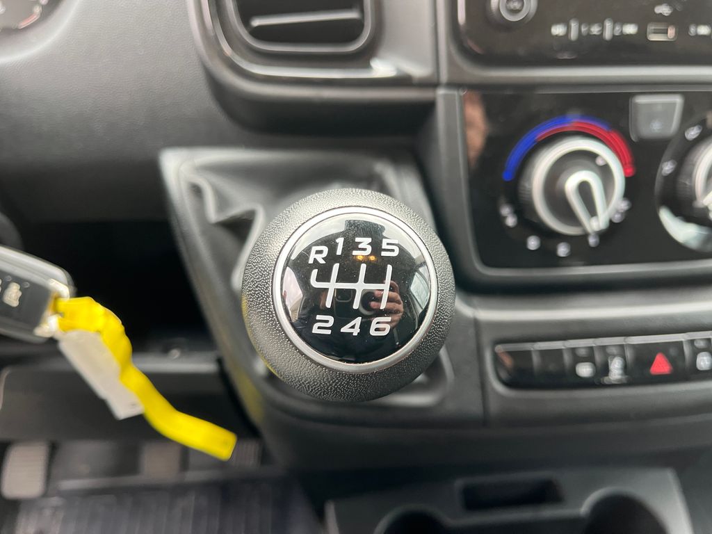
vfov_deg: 53.1
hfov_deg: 67.3
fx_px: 535
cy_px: 267
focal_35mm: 26
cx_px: 356
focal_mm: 5.1
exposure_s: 1/60
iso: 200
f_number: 1.6
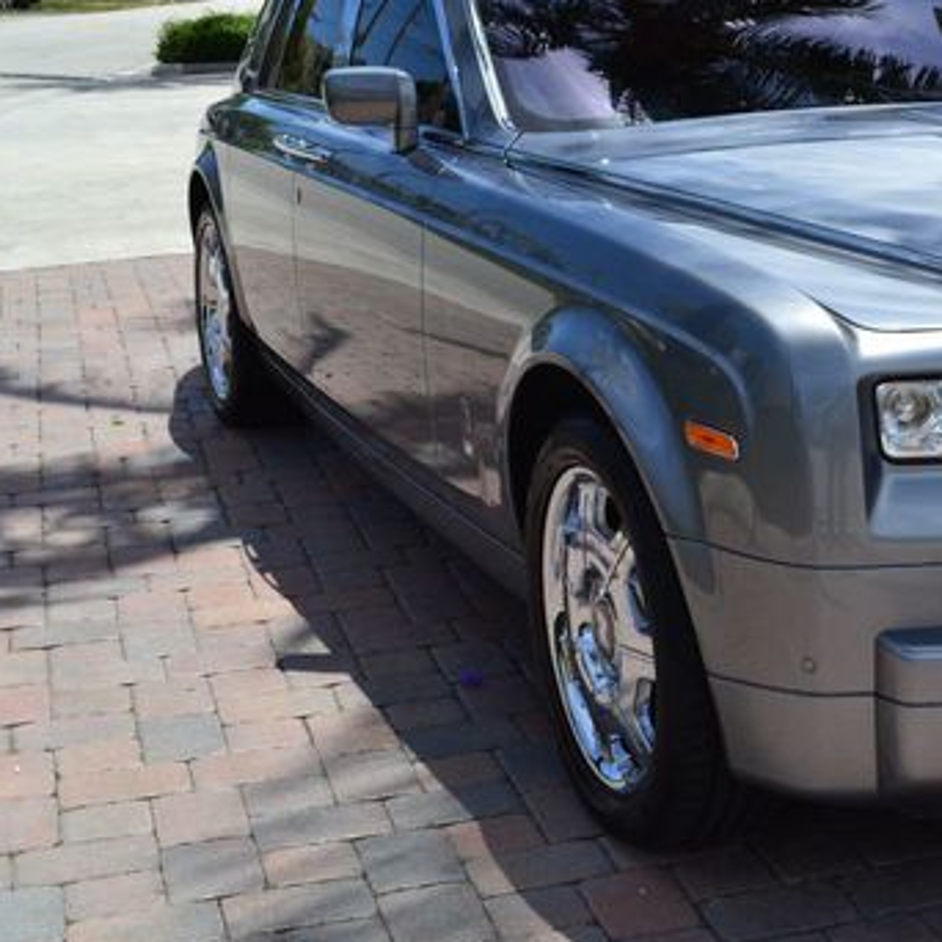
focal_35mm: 62
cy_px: 456
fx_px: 1909
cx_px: 857
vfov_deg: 27.7
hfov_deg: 26.7
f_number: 11
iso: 400
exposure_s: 1/400
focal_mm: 26
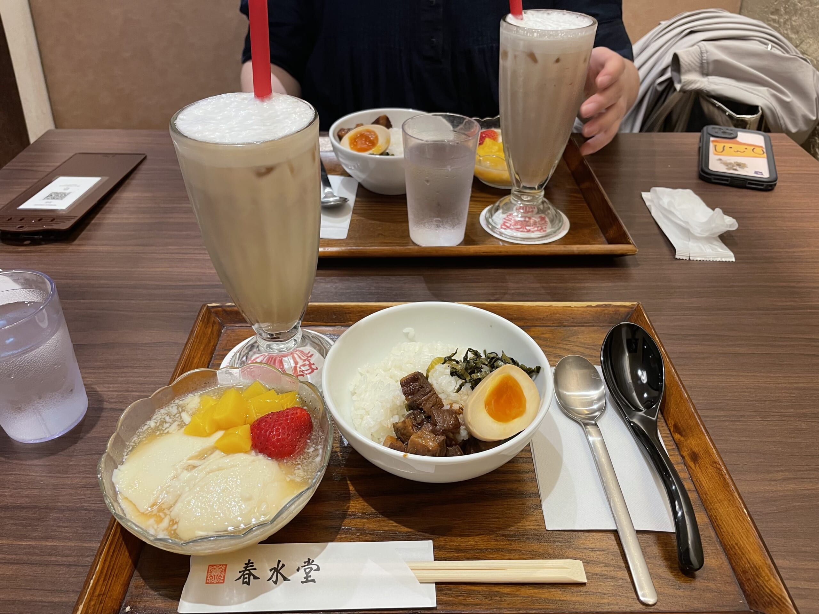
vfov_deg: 53.1
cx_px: 410
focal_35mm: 26
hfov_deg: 67.3
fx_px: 615
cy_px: 307
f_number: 1.6
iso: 100
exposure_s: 1/50
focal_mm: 4.2
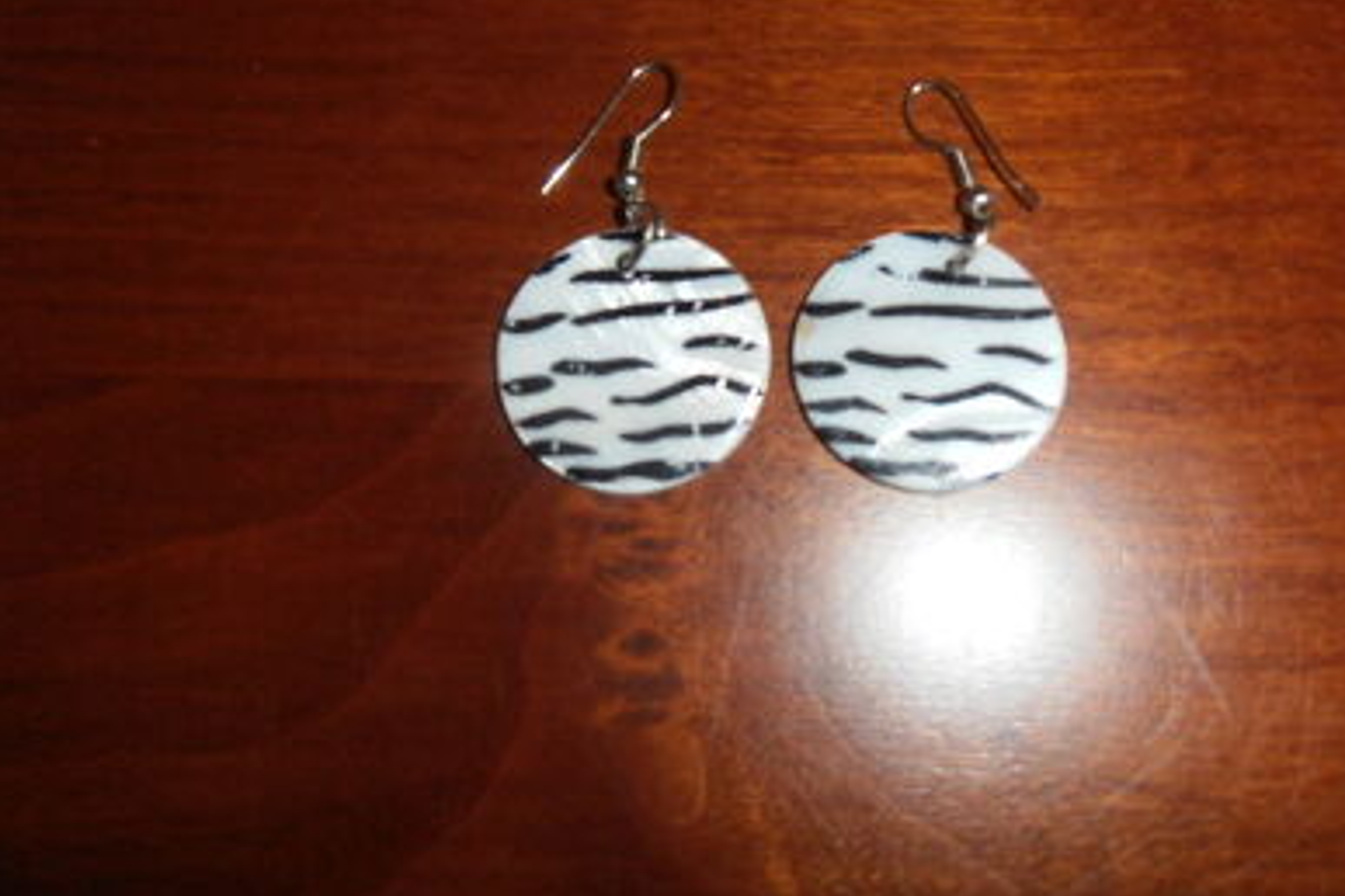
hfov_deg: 60.1
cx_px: 765
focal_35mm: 31
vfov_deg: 41.8
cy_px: 309
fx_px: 1158
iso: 125
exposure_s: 1/30
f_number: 3
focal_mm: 4.2
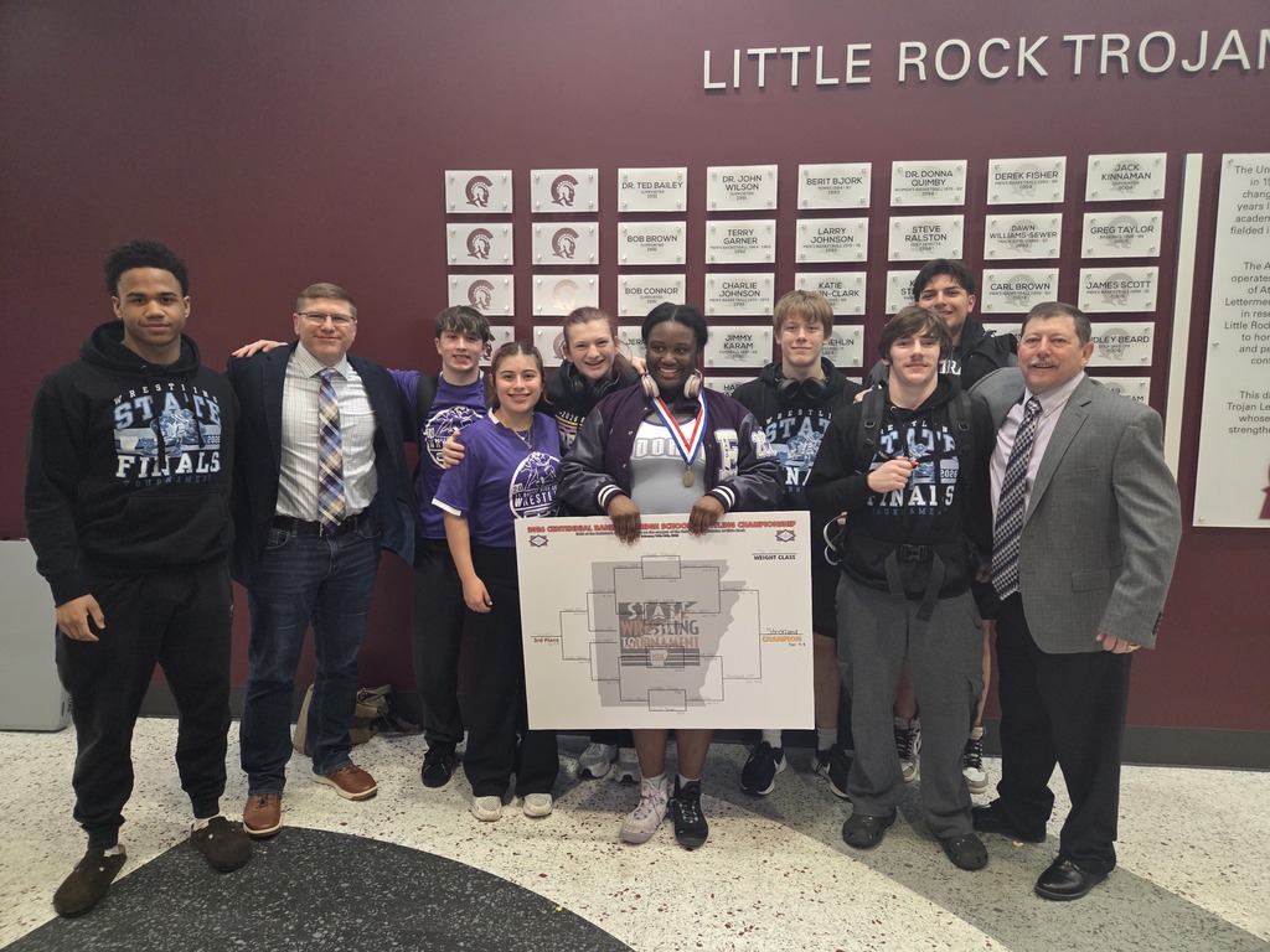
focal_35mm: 23
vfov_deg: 58.9
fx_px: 844
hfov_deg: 73.9
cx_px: 635
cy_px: 476
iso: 1250
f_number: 1.8
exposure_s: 1/120
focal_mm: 5.4
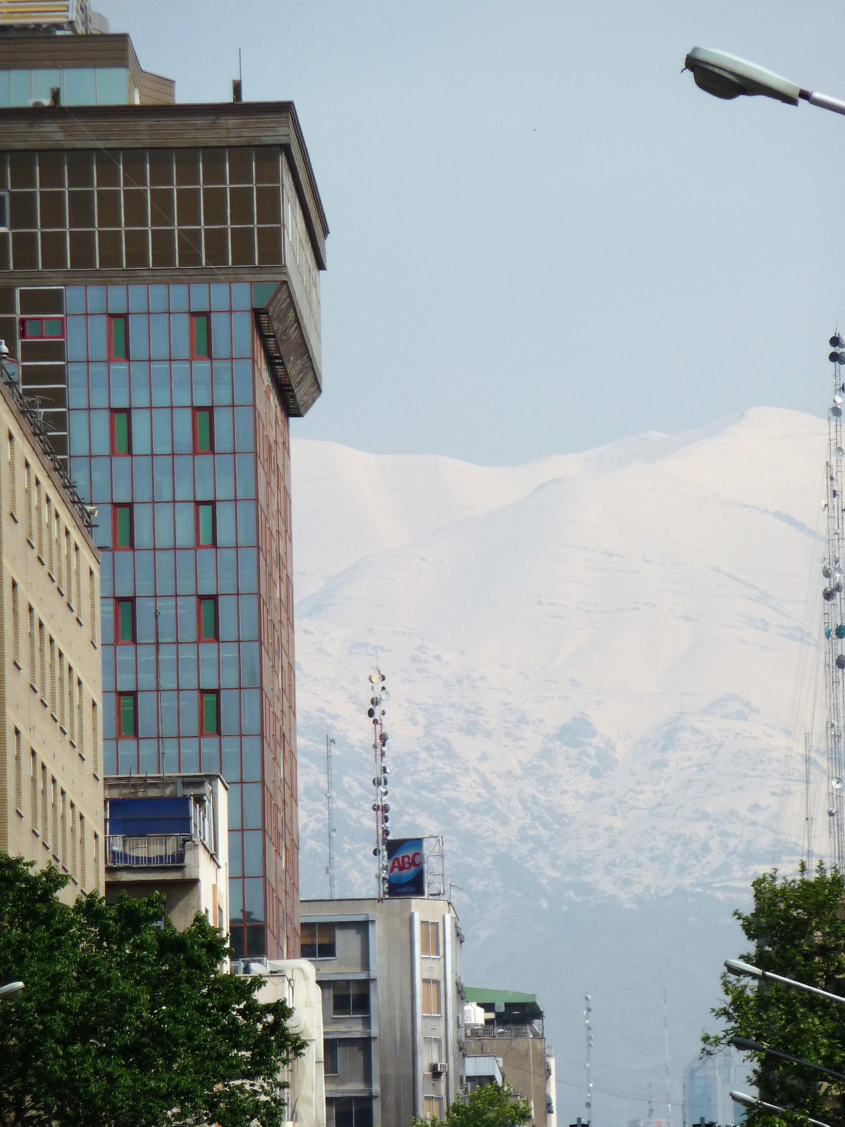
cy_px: 657
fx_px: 10155
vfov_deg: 6.3
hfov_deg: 4.8
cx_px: 453
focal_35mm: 312
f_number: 4.9
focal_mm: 45.4
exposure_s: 1/1000
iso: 100
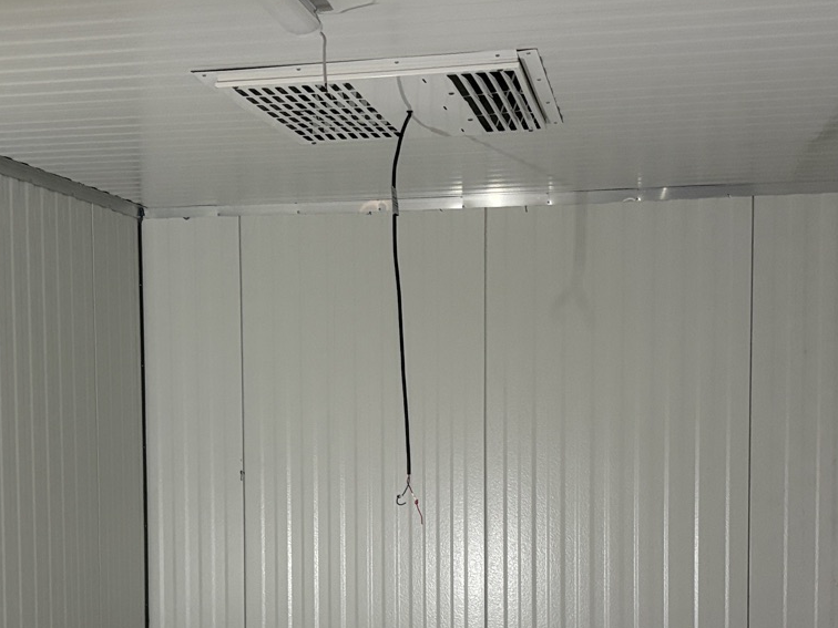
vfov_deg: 26.2
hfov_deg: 34.9
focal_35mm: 55
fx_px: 1331
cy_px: 474
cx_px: 387
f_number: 1.6
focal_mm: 5.96
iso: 500
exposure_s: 1/30
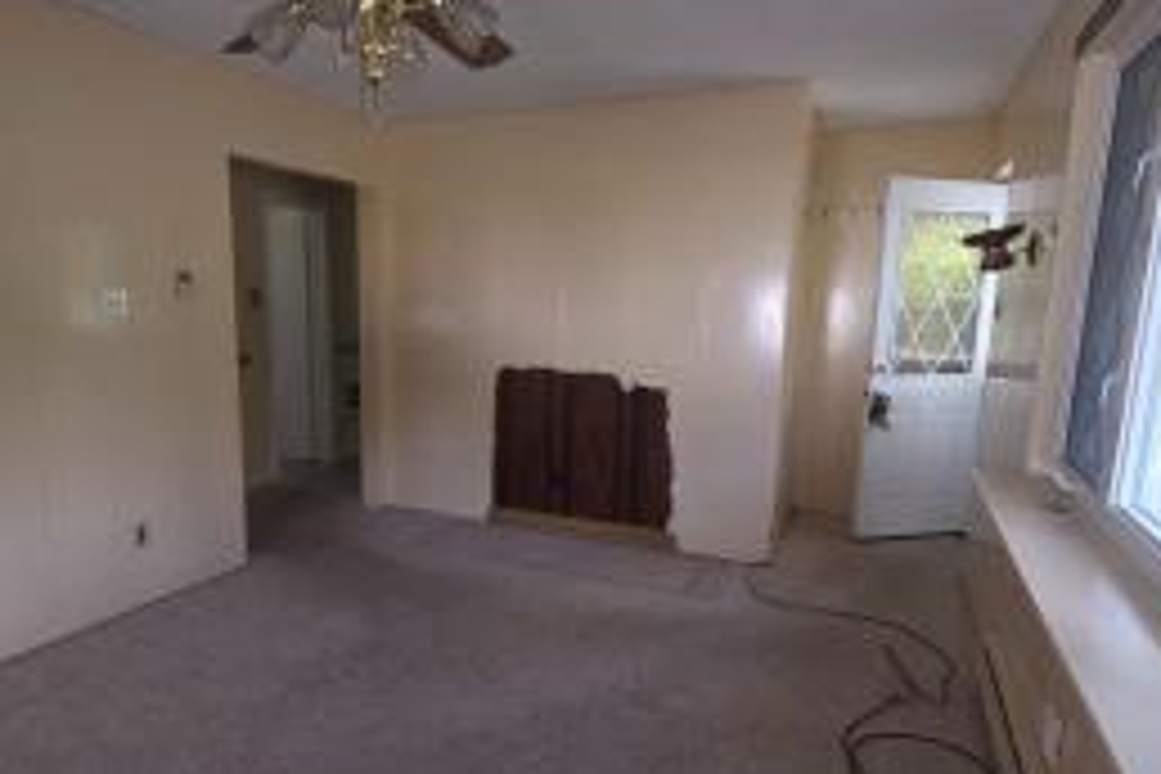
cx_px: 540
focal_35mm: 21
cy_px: 423
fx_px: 677
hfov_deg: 81.1
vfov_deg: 59.4
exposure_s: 1/60
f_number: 2.2
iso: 160
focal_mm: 2.2
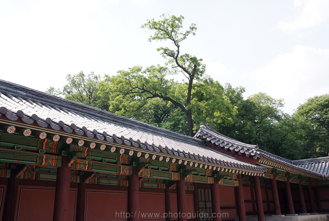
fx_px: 302
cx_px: 164
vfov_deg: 40.1
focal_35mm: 33
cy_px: 110
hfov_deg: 57.2
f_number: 9
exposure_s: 1/60
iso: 125
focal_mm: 22
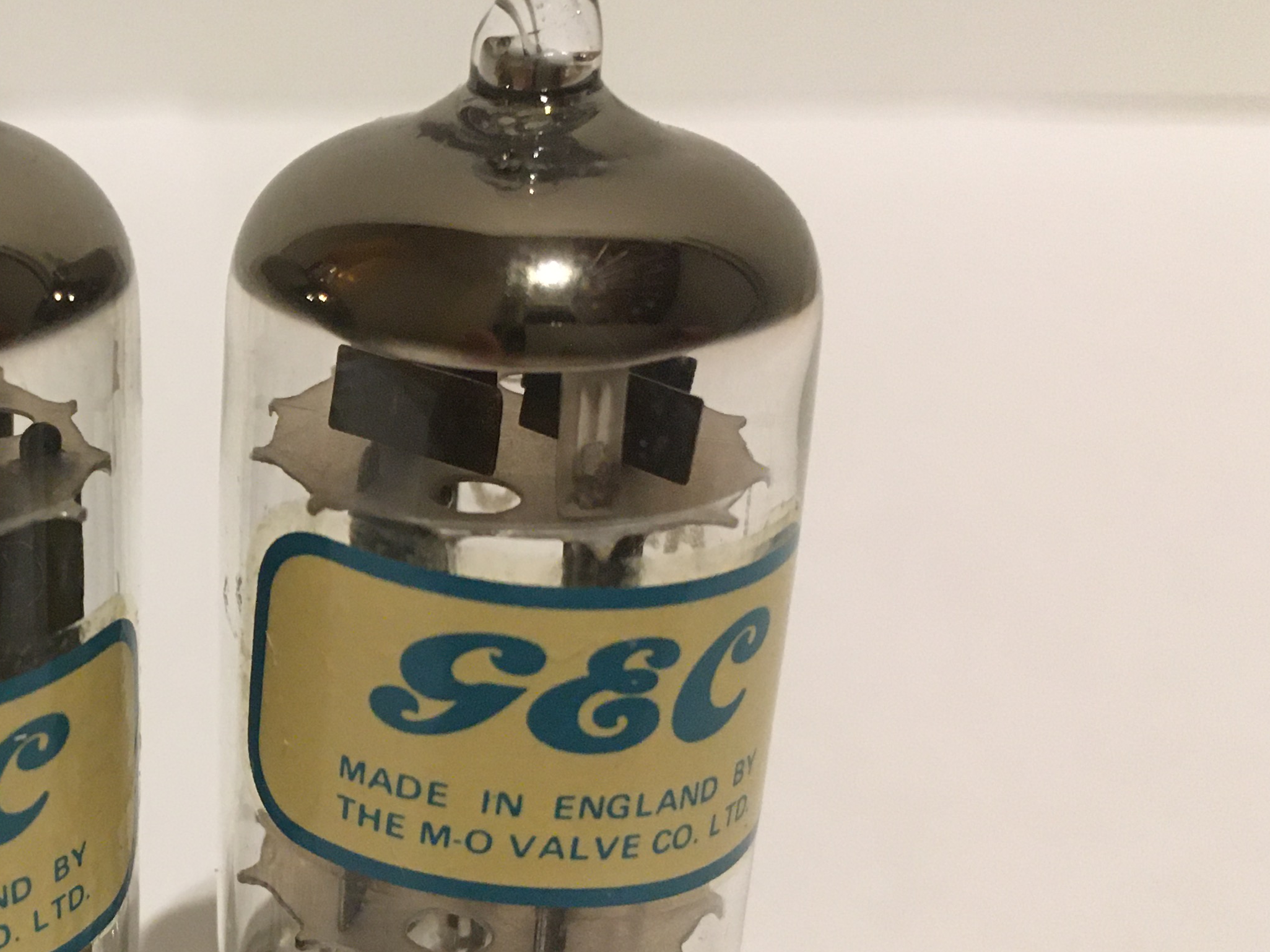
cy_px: 598
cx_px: 100
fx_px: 2092
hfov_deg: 32.0
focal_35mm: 57
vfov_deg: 25.6
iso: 250
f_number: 2.2
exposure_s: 1/33
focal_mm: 4.15
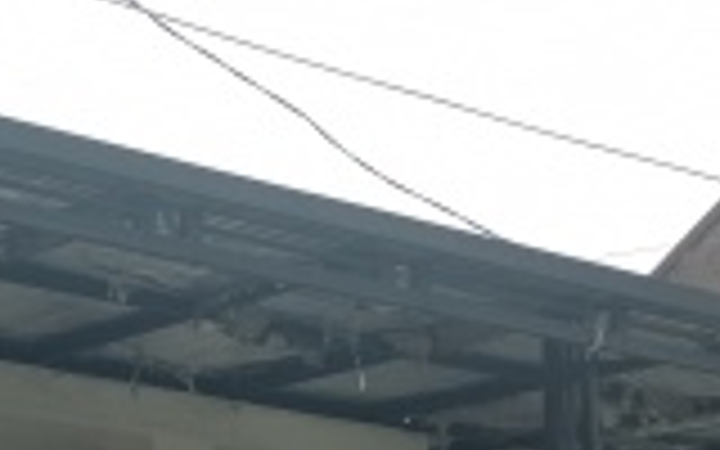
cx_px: 16
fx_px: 2237
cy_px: 742
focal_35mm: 114
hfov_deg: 17.9
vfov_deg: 10.9
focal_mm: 4.7
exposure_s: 1/2457
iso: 104
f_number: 1.79
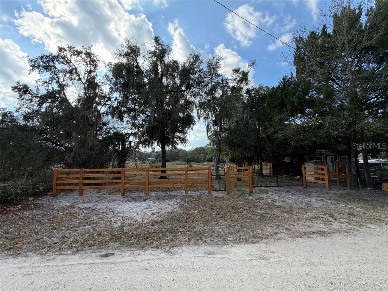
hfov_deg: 102.1
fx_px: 157
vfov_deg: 85.7
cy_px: 146
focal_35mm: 14
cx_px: 194
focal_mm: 2.22
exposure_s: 1/658
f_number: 2.2
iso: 40
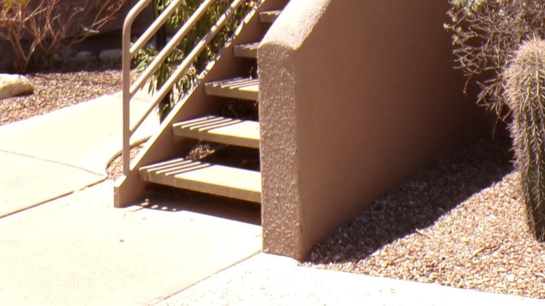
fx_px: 997
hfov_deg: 30.6
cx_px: 274
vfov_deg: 15.7
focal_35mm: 69
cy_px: -185
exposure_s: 1/400
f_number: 4.4
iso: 100
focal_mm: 4.3
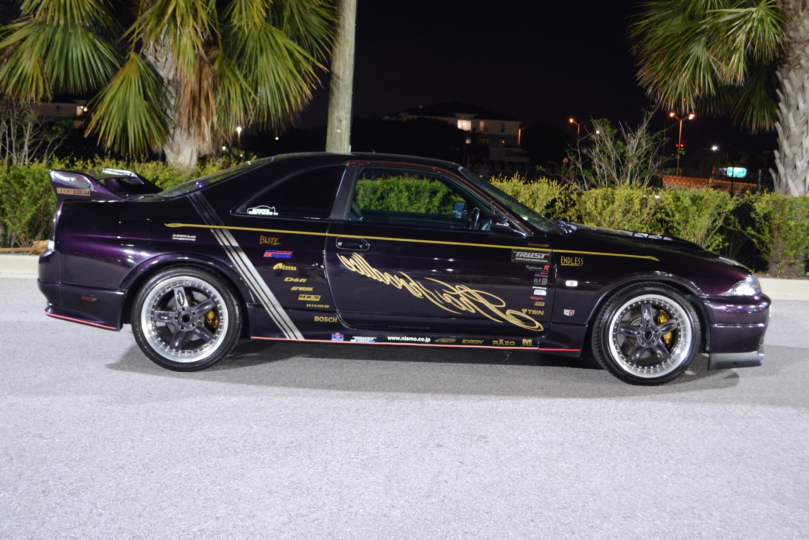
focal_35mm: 39
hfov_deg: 49.6
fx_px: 876
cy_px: 270
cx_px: 404
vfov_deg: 34.2
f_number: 5
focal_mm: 26
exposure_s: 1/4
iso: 800
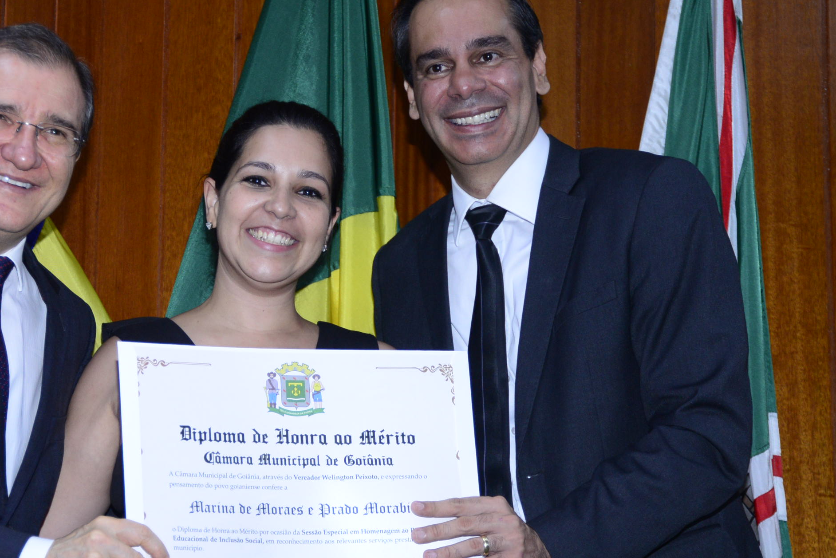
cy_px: 303
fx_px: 2300
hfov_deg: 20.5
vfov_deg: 13.8
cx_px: 228
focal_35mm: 99
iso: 1600
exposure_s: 1/125
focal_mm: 62
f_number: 5
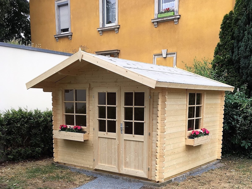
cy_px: 94
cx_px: 126
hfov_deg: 61.7
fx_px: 211
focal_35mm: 29
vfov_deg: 48.2
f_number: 2.2
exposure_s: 1/279
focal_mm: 4.15
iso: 25
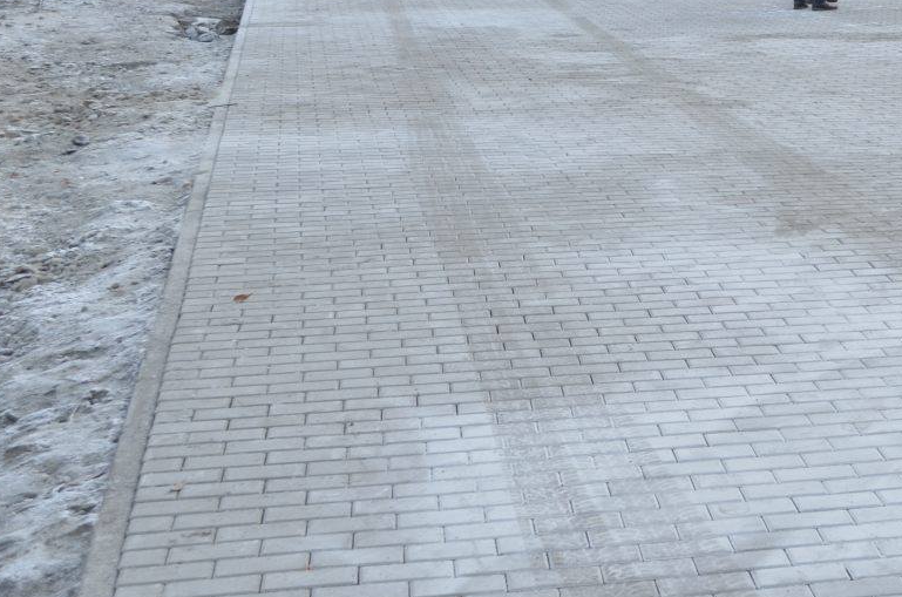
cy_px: 131
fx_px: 1750
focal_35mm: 70
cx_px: 755
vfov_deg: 19.2
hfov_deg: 28.1
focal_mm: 22
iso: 220
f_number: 5.6
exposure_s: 1/125
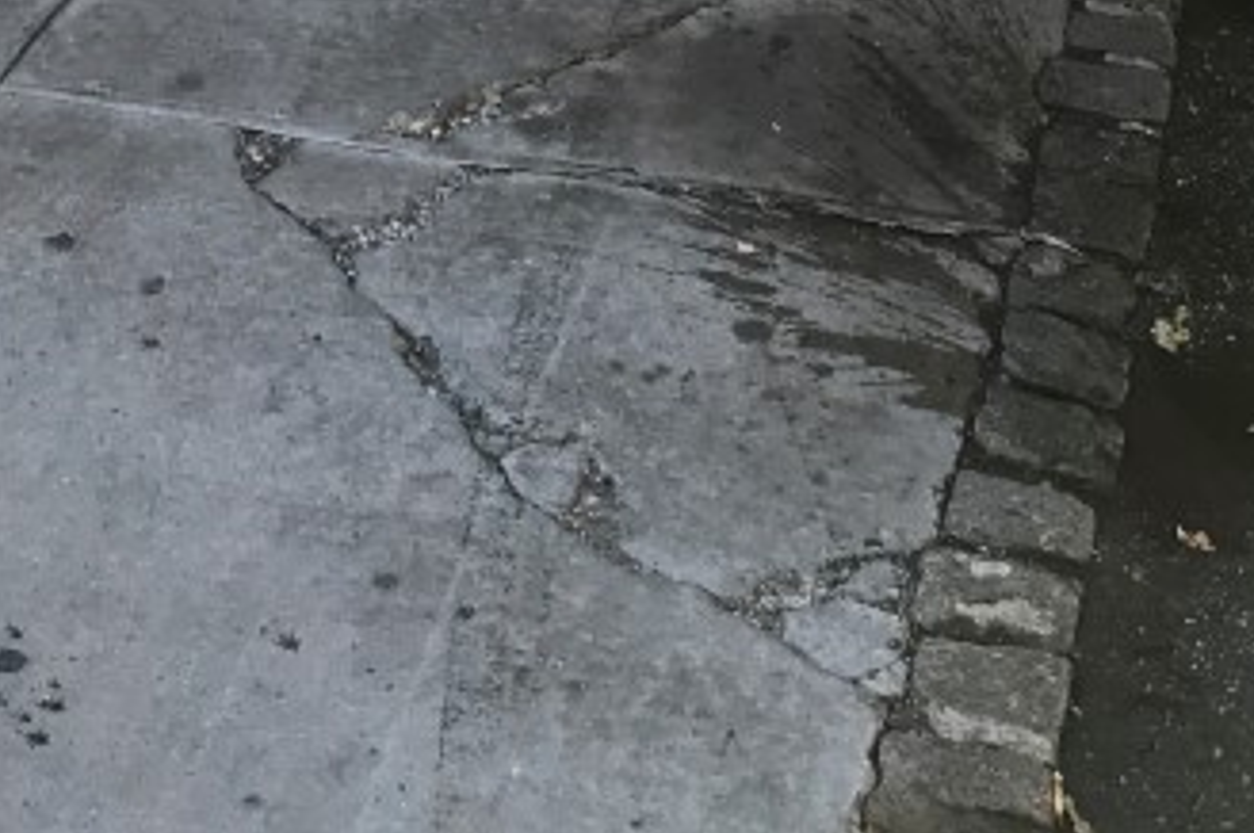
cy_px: -630
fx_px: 3167
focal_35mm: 91
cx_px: 451
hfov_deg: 22.3
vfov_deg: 13.5
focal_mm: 3.99
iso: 20
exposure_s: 1/404
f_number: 1.8
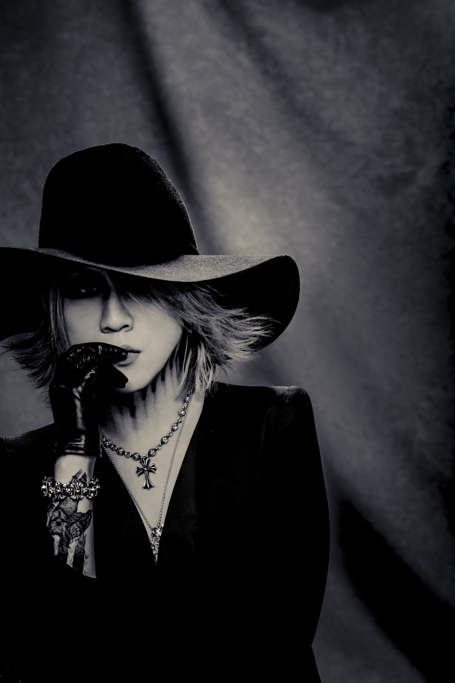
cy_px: 390
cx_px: 193
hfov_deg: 11.2
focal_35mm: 122
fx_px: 2311
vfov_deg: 16.8
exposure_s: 1/13
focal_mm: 102
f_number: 8
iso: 100
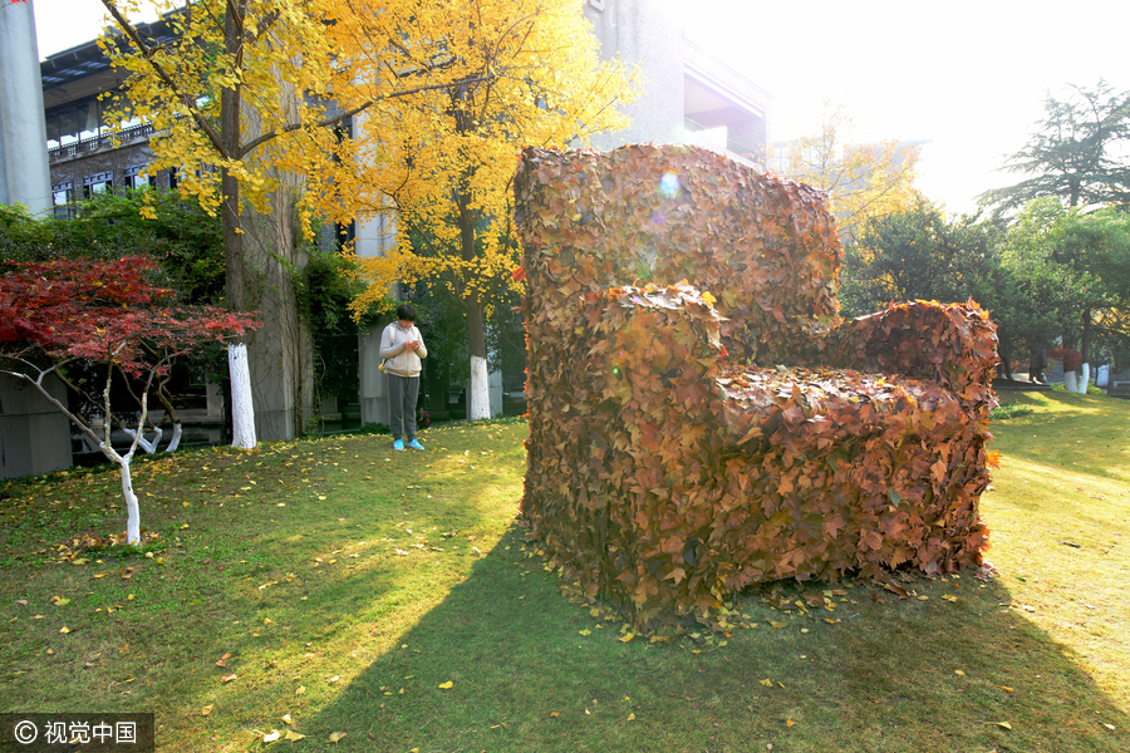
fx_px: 439
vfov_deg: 81.2
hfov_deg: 104.3
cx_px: 565
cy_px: 376
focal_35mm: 14
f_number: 6.3
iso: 640
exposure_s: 1/160
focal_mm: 14
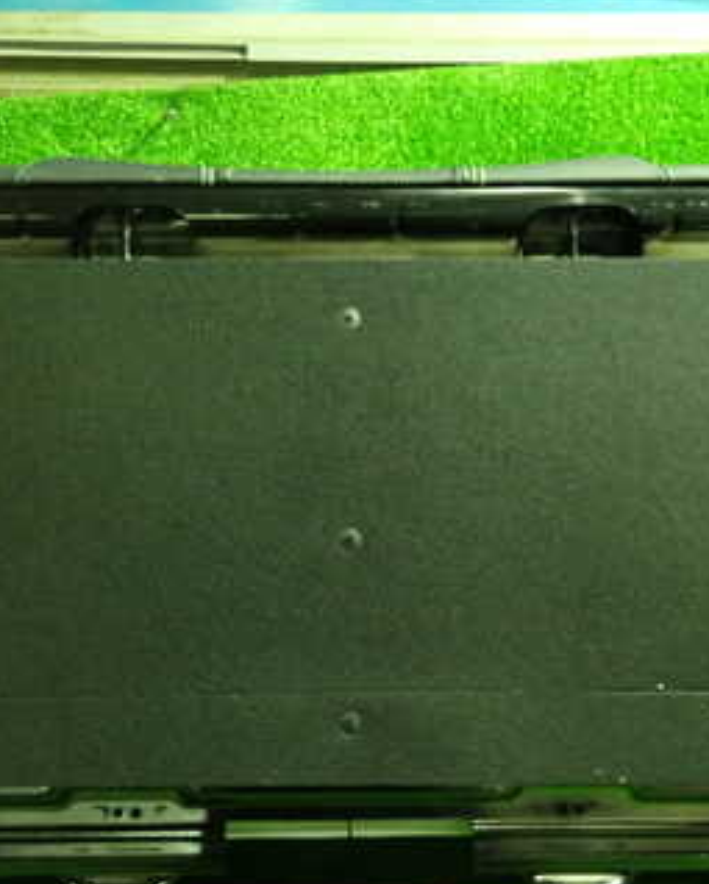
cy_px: 500
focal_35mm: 46
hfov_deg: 32.8
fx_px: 1205
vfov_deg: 40.2
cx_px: 356
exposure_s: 1/30
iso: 640
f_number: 2
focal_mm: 4.5
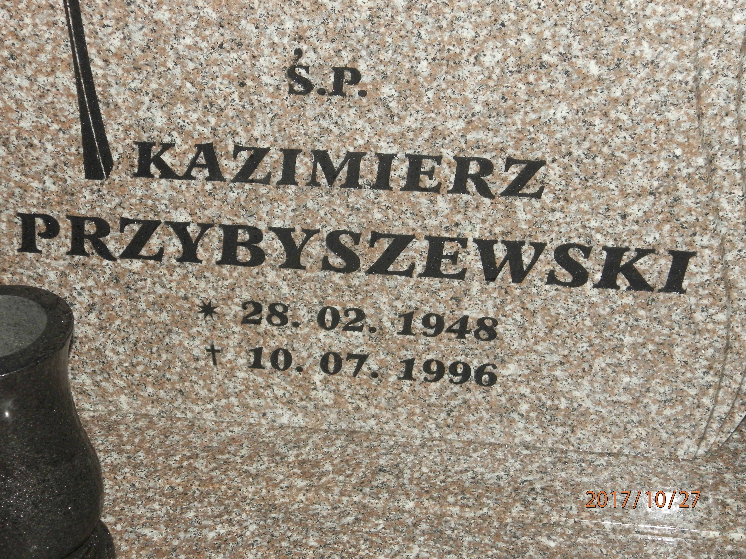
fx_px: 1465
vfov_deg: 21.6
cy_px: 280
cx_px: 373
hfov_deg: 28.6
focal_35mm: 68
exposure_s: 1/125
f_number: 4
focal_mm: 12.2
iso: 250
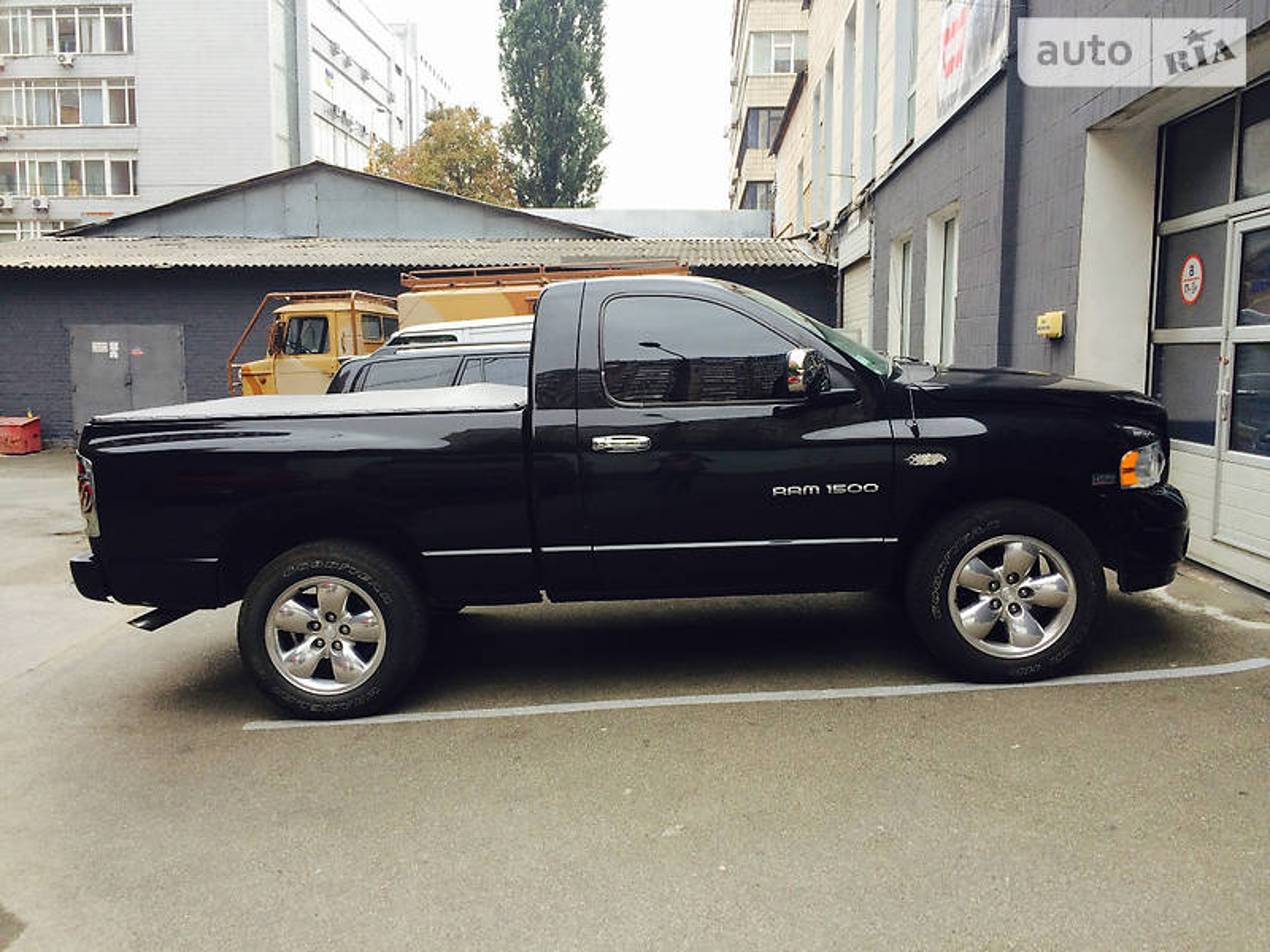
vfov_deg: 48.2
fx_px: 1064
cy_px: 476
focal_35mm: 29
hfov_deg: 61.7
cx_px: 635
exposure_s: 1/60
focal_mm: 4.2
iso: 40
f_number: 2.2
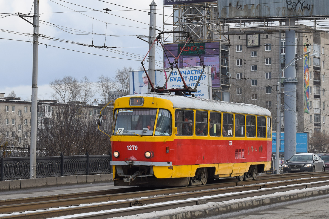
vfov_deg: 16.6
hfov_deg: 24.6
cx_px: 164
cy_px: 110
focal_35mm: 82
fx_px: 754
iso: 200
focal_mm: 55
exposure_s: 1/250
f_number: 8
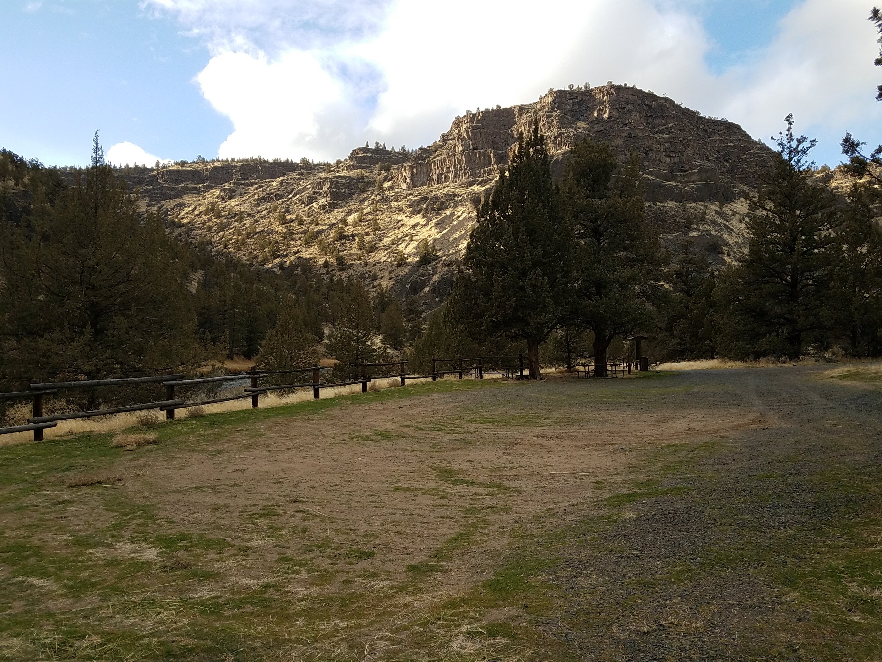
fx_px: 662
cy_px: 331
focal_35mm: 26
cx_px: 441
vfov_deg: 53.1
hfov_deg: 67.3
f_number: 1.7
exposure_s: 1/832
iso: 40
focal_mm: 4.2
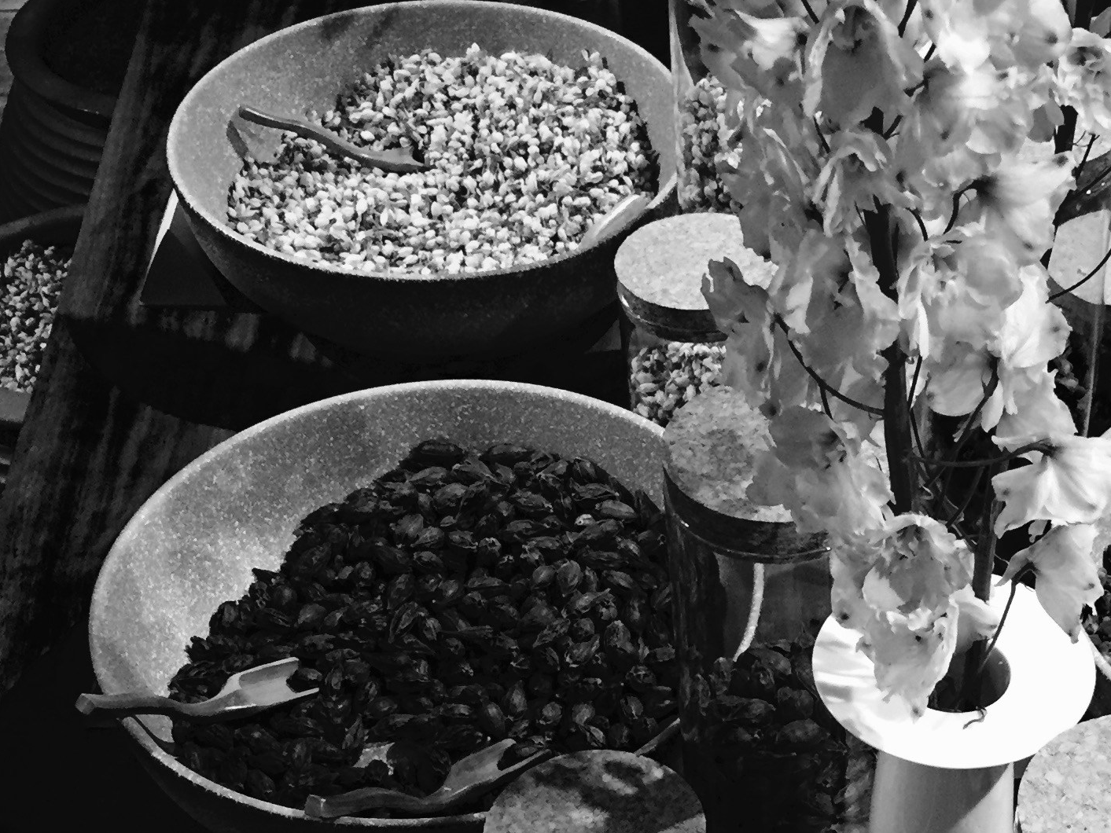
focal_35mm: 67
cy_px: 662
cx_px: 828
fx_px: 2151
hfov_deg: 28.6
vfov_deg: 21.7
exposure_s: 1/30
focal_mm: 4.15
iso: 160
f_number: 2.2
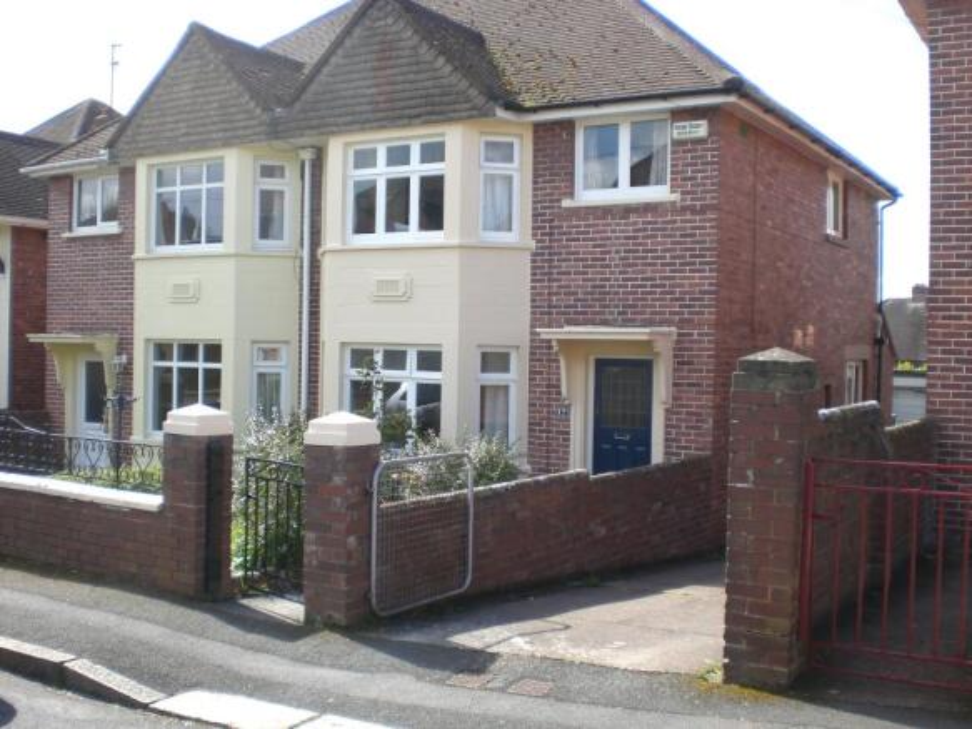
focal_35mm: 38
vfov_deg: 37.7
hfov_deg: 49.0
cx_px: 486
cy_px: 364
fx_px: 1067
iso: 50
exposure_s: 1/250
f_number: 3.1
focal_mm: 6.3
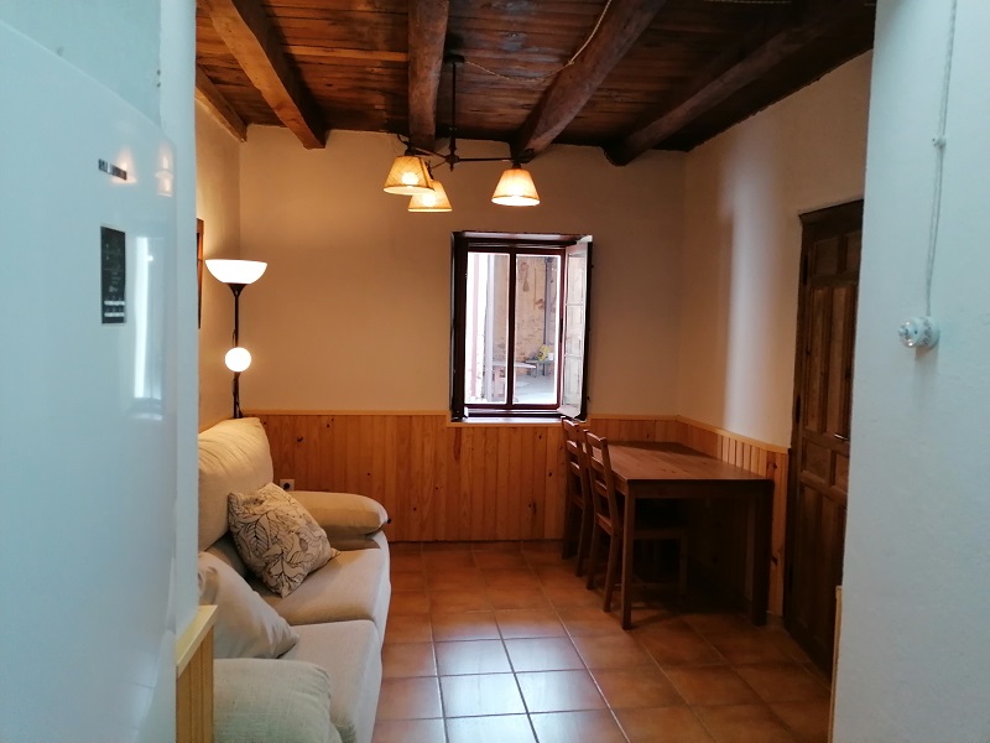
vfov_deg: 51.4
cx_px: 495
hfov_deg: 65.3
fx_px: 772
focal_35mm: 27
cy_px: 372
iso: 200
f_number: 1.8
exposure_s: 1/100
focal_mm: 4.75
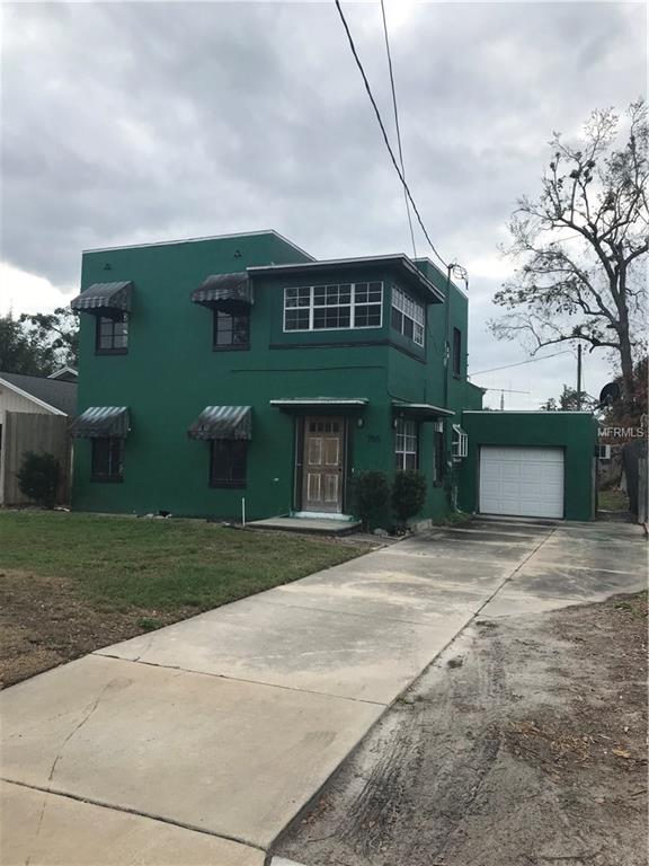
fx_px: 700
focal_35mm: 28
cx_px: 324
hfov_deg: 49.7
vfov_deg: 63.4
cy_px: 433
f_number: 1.8
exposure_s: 1/1088
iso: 20
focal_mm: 3.99
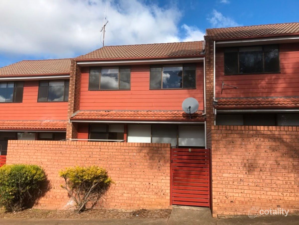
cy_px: 112
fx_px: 242
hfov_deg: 63.4
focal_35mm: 28
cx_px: 150
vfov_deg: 49.7
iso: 20
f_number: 1.8
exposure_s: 1/1681
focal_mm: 3.99
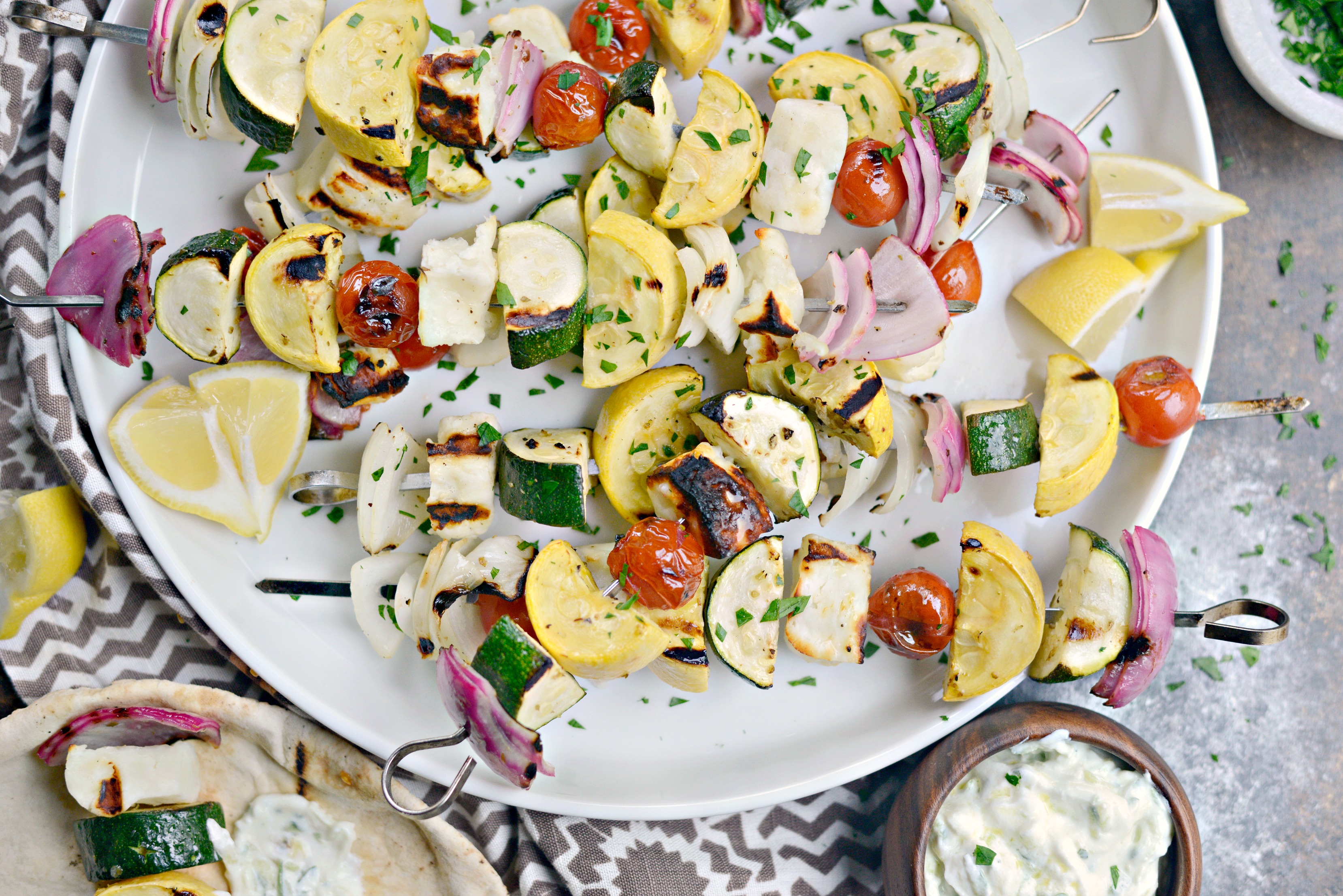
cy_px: 448
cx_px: 672
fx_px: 1866
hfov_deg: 39.6
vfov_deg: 27.0
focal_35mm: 50
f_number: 3.2
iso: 900
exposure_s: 1/800
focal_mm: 50
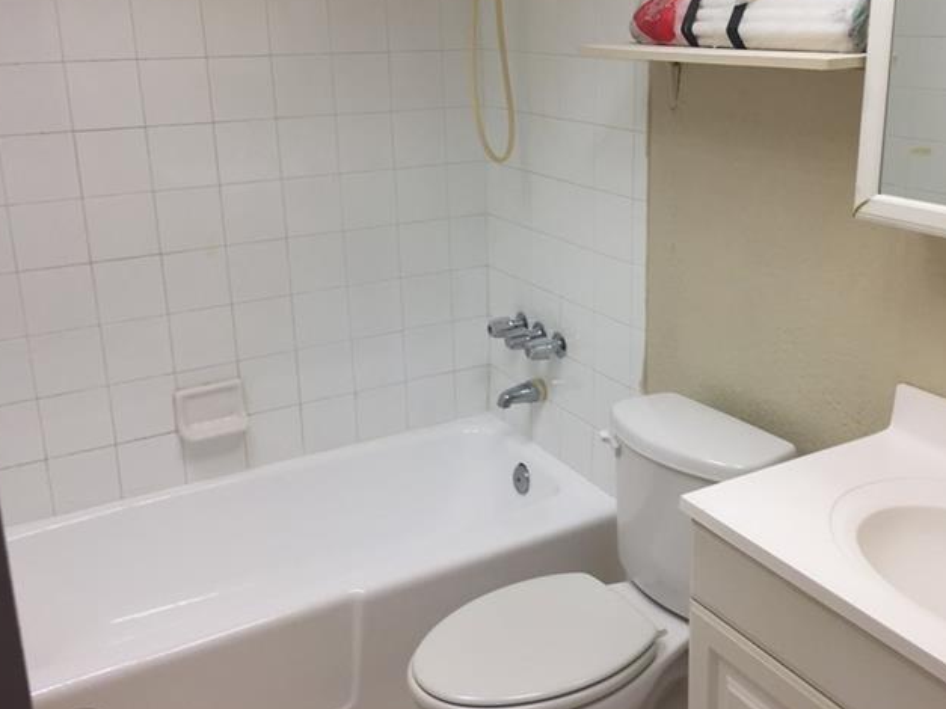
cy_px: 285
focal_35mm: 37
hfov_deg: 49.9
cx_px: 557
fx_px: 1011
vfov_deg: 38.5
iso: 40
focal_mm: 4.15
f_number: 2.2
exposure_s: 1/60
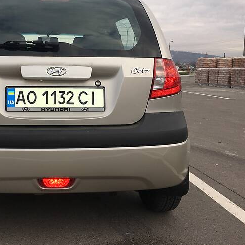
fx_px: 336
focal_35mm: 42
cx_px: 61
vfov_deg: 39.9
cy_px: 105
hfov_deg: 39.0
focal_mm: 4.2
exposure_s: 1/452
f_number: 2.2
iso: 25
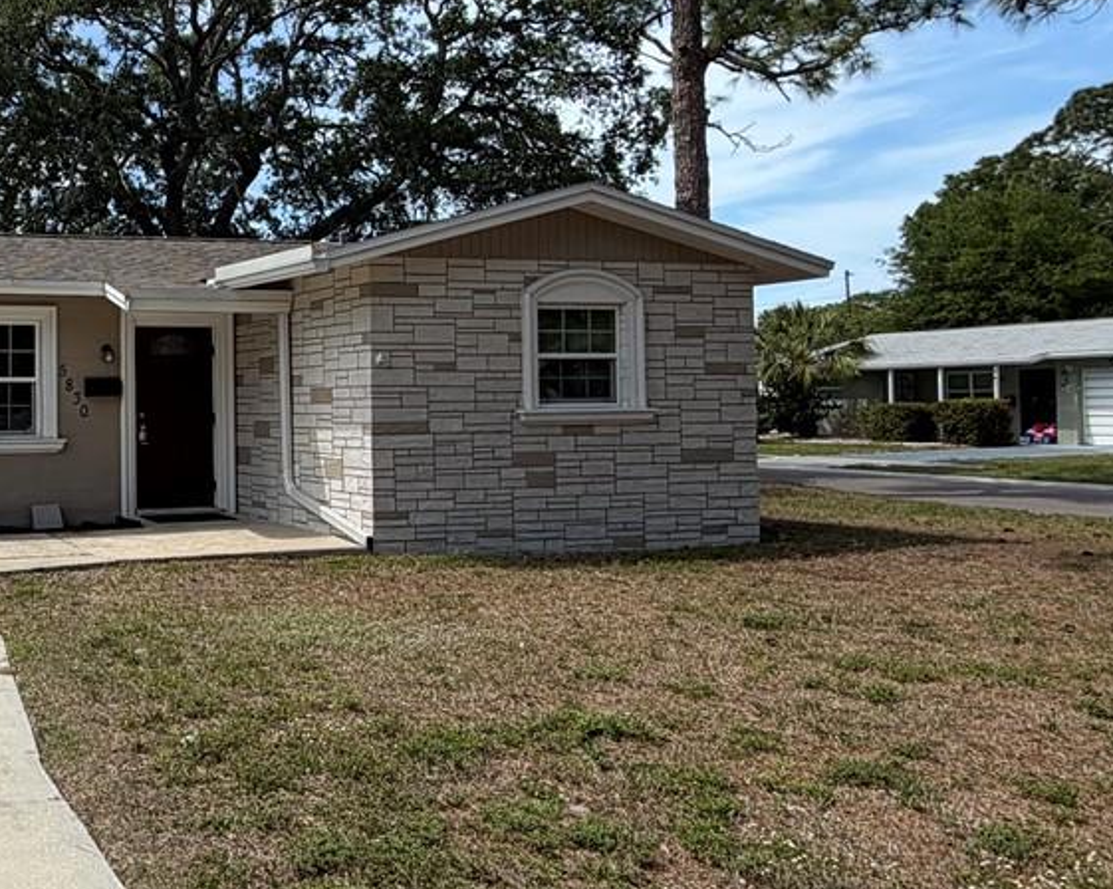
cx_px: 46
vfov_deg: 38.1
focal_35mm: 39
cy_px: 365
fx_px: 1284
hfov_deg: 41.8
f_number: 2.2
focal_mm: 2.22
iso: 20
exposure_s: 1/864
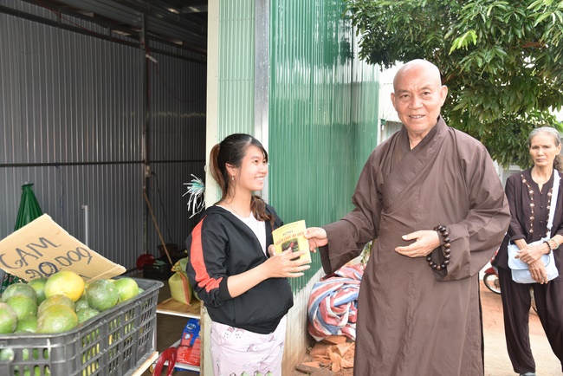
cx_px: 282
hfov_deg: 60.3
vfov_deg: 42.4
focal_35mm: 31
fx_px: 485
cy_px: 188
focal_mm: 31
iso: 450
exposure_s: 1/125
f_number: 5.6
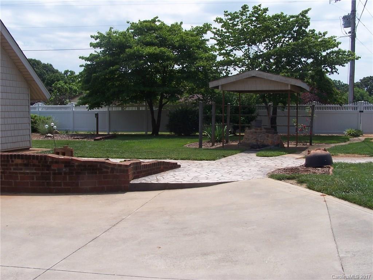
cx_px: 186
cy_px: 140
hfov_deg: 49.0
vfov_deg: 37.7
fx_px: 409
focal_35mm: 38
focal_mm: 6.3
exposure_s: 1/500
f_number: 5.6
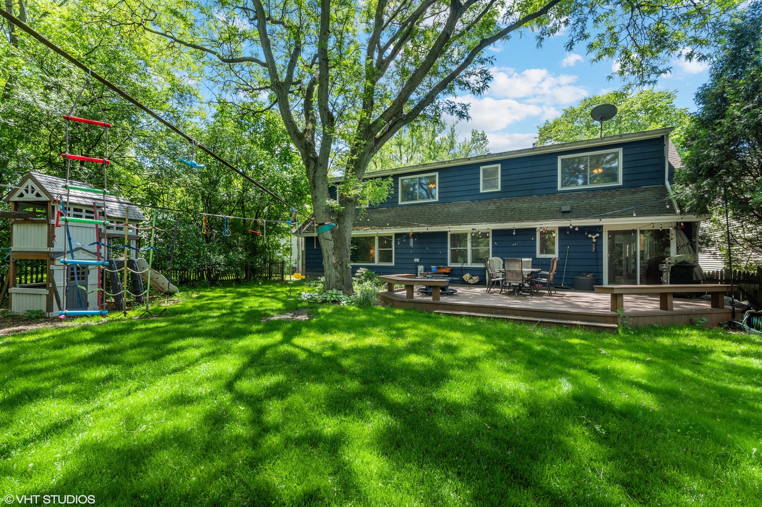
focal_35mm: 15
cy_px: 254
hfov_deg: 100.4
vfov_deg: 77.3
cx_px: 381
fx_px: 317
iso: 100
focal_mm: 15
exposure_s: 1/25
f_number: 11
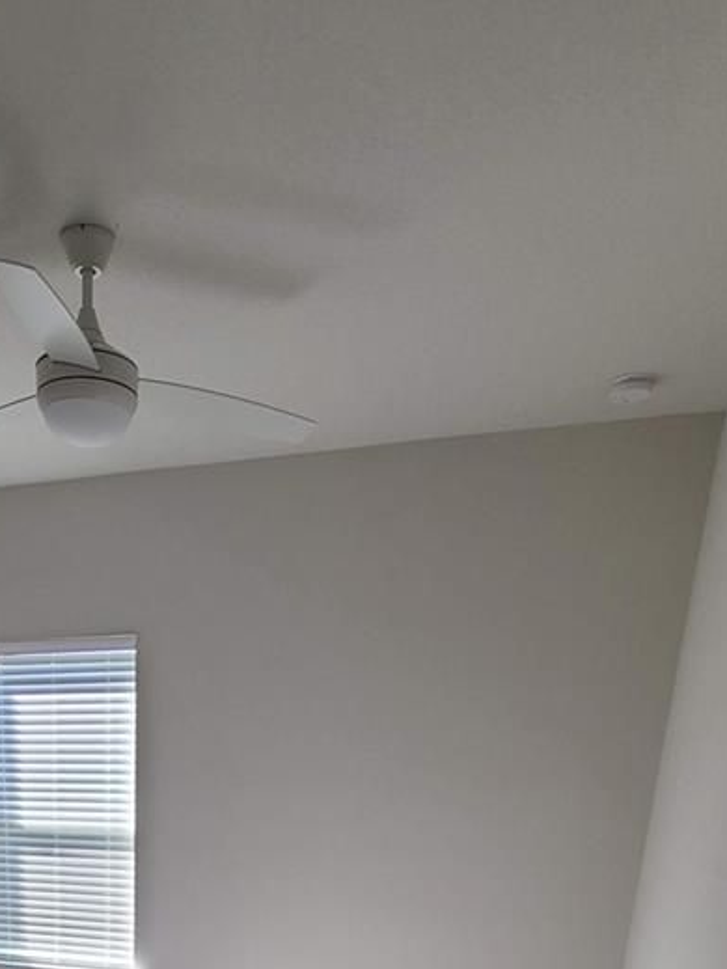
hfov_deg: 45.3
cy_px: 1103
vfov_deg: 43.6
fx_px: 840
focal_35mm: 30
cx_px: 188
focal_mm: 2.2
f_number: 2.2
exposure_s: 1/59
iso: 100
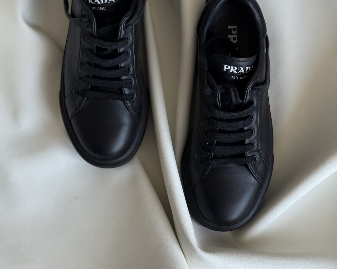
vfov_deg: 24.1
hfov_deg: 30.0
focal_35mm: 63
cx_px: 167
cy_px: 99
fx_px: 628
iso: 200
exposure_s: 1/99
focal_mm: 6.76
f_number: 1.78
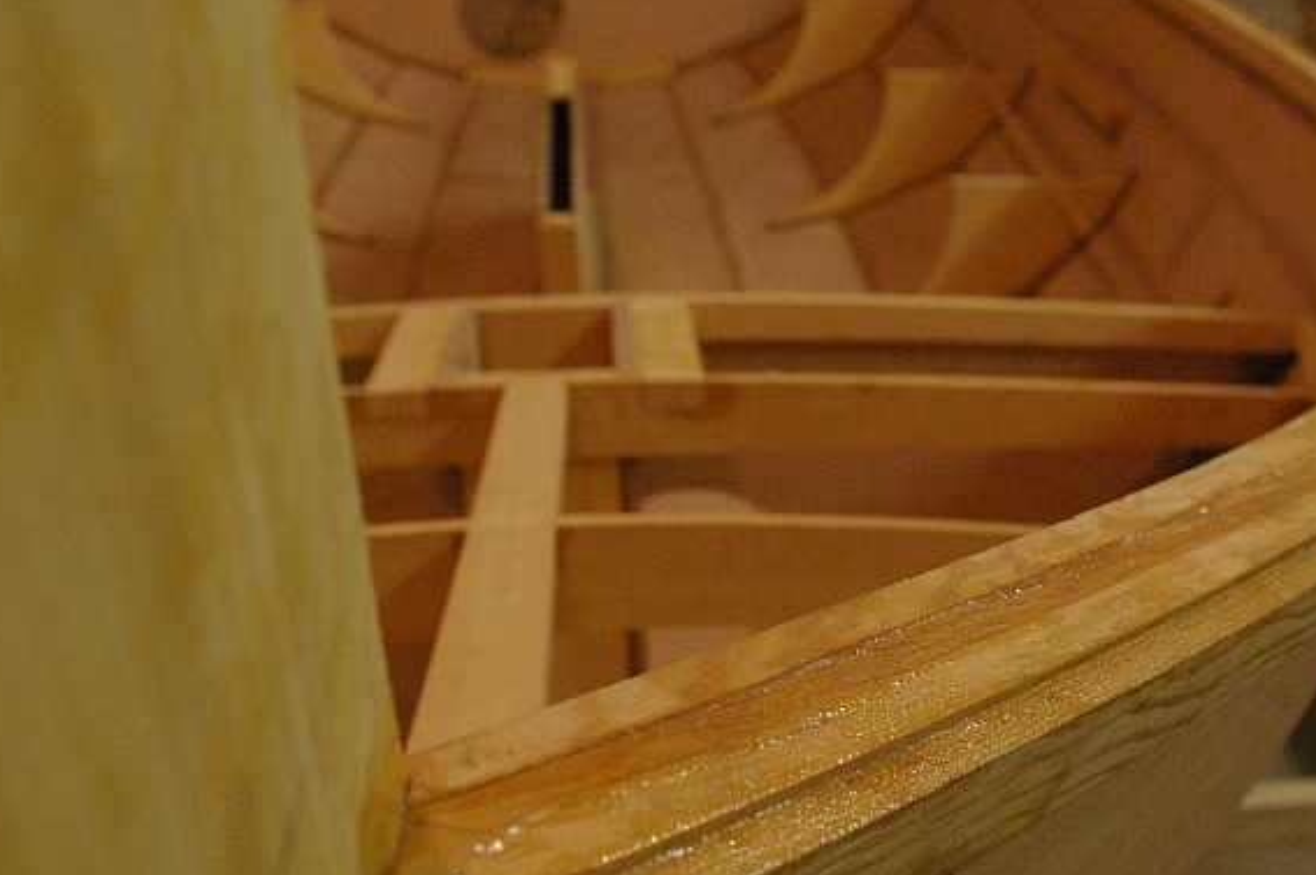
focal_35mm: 61
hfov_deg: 32.7
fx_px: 2224
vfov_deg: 22.3
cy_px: 393
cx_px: 866
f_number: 8
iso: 1600
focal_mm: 23
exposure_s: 1/20
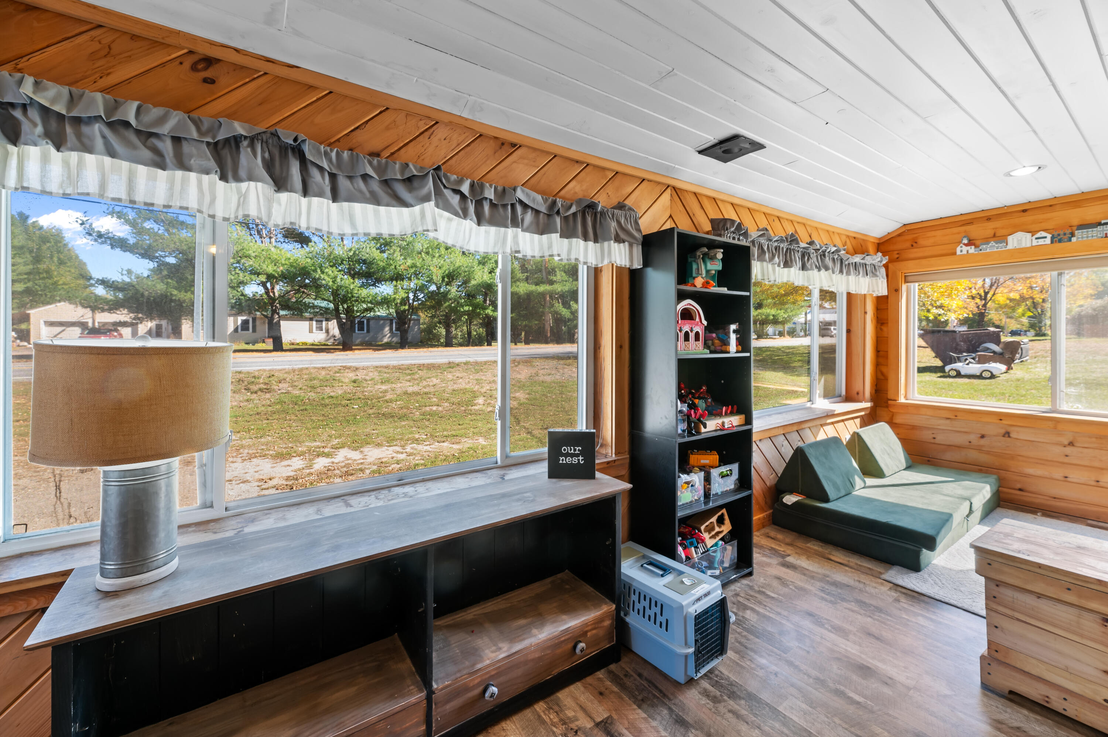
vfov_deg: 81.1
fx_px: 431
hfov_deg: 104.3
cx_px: 554
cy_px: 368
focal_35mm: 14
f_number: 9
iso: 320
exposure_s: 1/10
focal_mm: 14
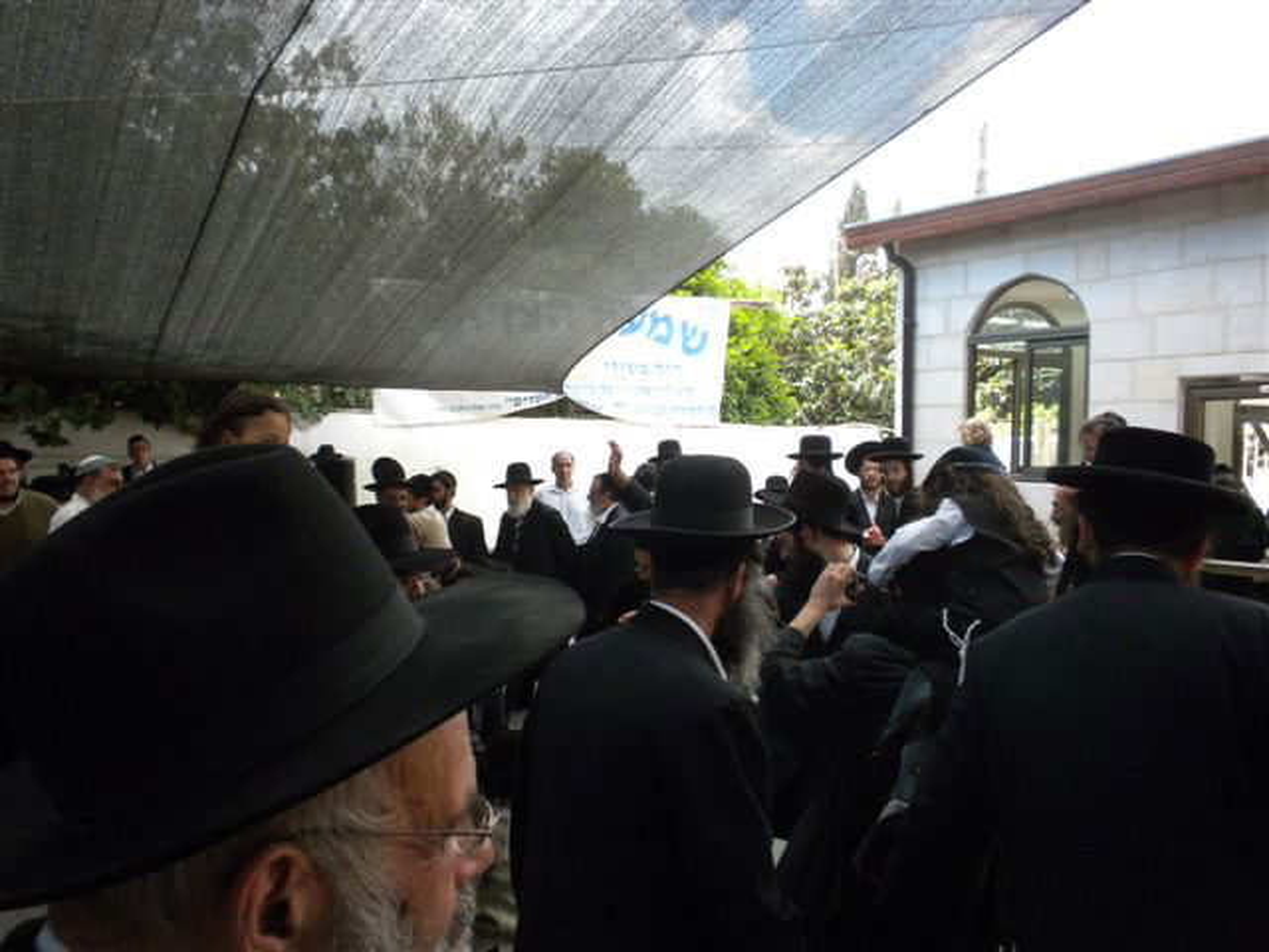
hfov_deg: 50.1
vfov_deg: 38.7
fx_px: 1356
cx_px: 634
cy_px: 476
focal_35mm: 37
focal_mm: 6.6
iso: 368
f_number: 3.5
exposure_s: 1/500
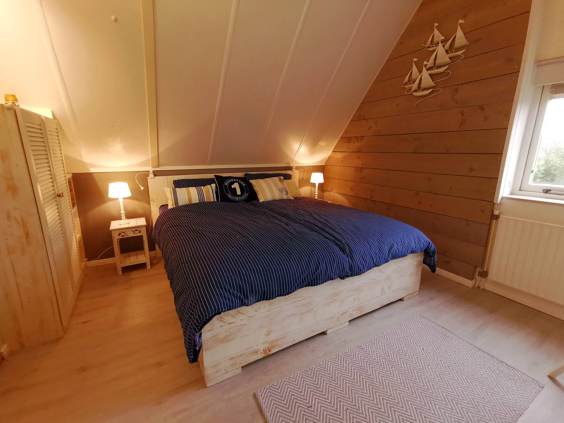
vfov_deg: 78.1
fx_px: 261
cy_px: 212
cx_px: 282
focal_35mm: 16
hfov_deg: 94.5
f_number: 2.2
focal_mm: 2.35
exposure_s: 1/33.3
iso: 200
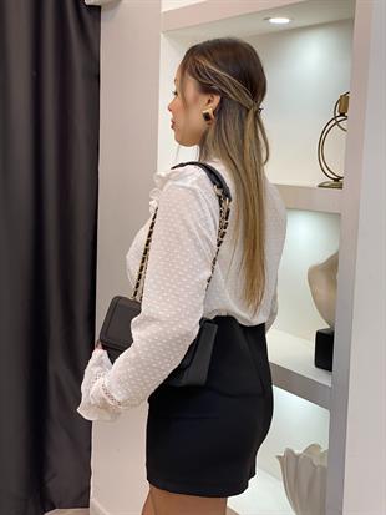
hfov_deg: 28.0
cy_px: 258
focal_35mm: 52
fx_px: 773
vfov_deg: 36.8
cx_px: 193
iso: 100
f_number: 2
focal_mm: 6
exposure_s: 1/100
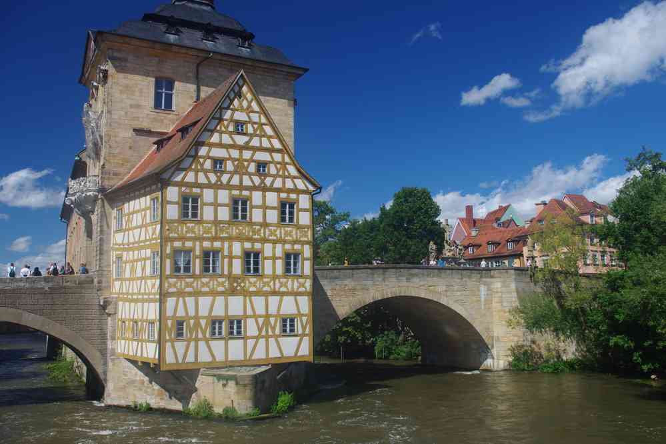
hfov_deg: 59.5
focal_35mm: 32
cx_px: 333
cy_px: 222
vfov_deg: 41.7
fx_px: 583
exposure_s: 1/100
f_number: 11
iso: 200
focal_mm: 21
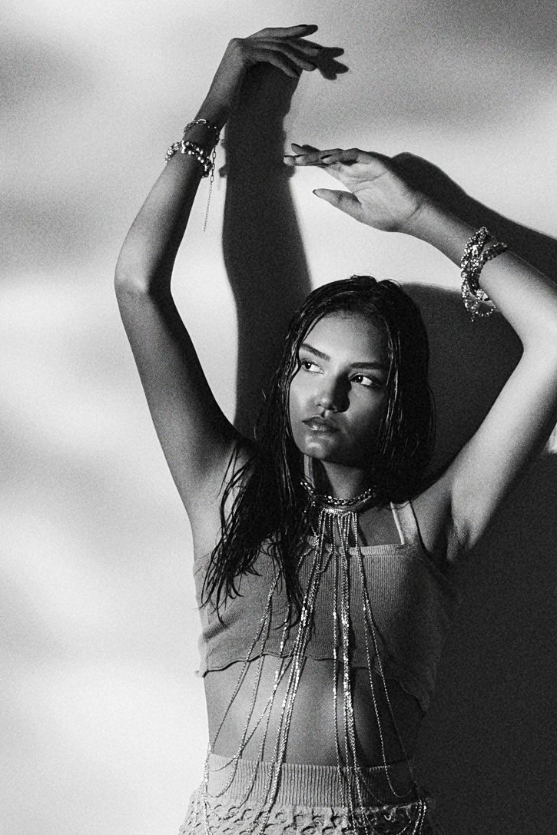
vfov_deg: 9.4
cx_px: 384
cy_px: 684
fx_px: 5081
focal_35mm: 219
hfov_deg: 6.3
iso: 1600
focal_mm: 85
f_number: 1.8
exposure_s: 1/250
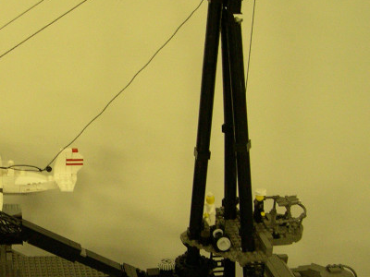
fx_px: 812
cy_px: 214
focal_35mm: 76
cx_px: 44
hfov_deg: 25.0
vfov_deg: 19.2
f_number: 2.8
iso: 400
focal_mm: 8
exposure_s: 1/17.4
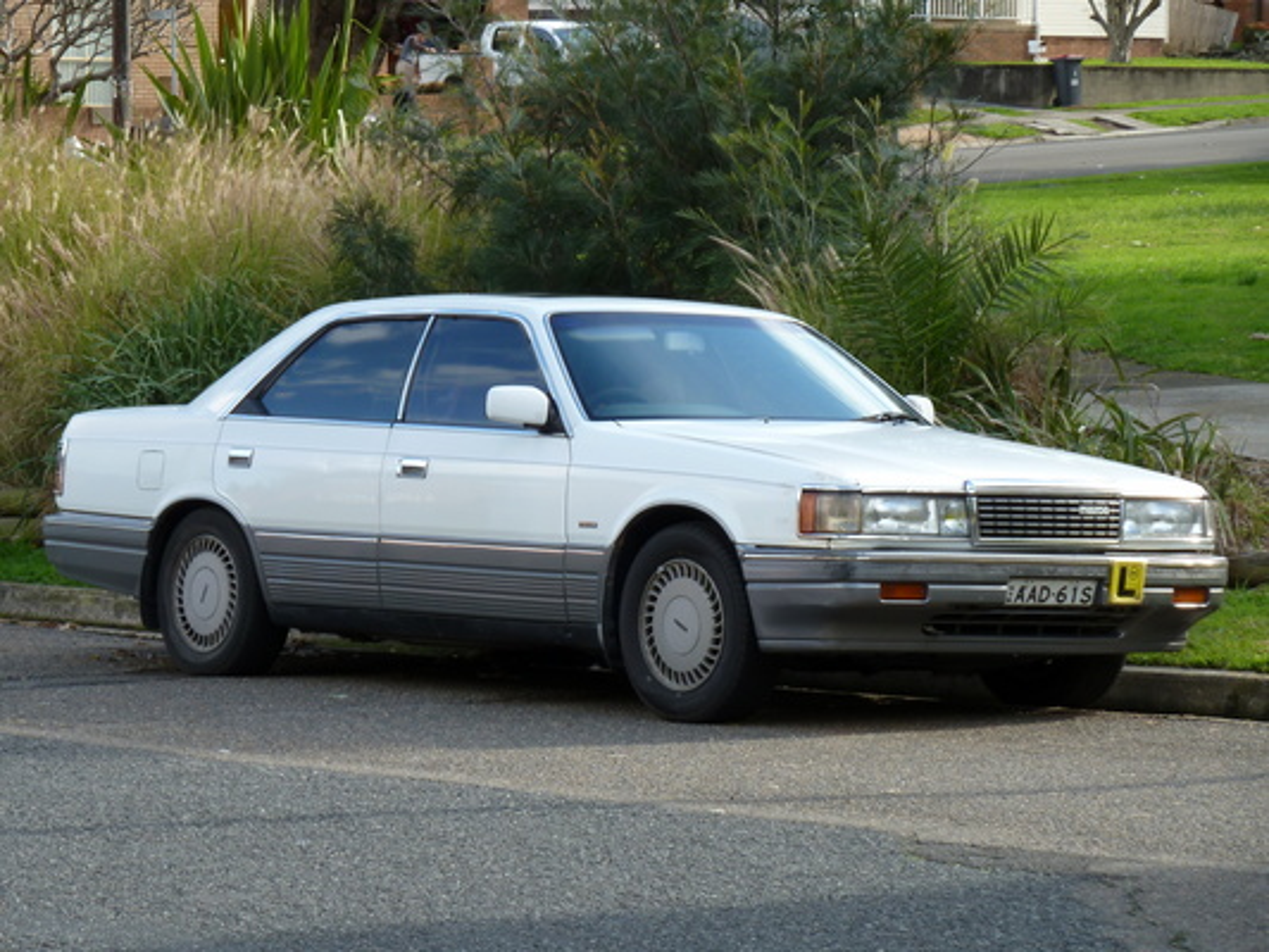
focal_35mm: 147
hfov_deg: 13.4
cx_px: 634
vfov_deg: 10.1
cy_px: 476
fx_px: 5390
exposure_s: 1/100
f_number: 4.5
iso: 80
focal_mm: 24.1
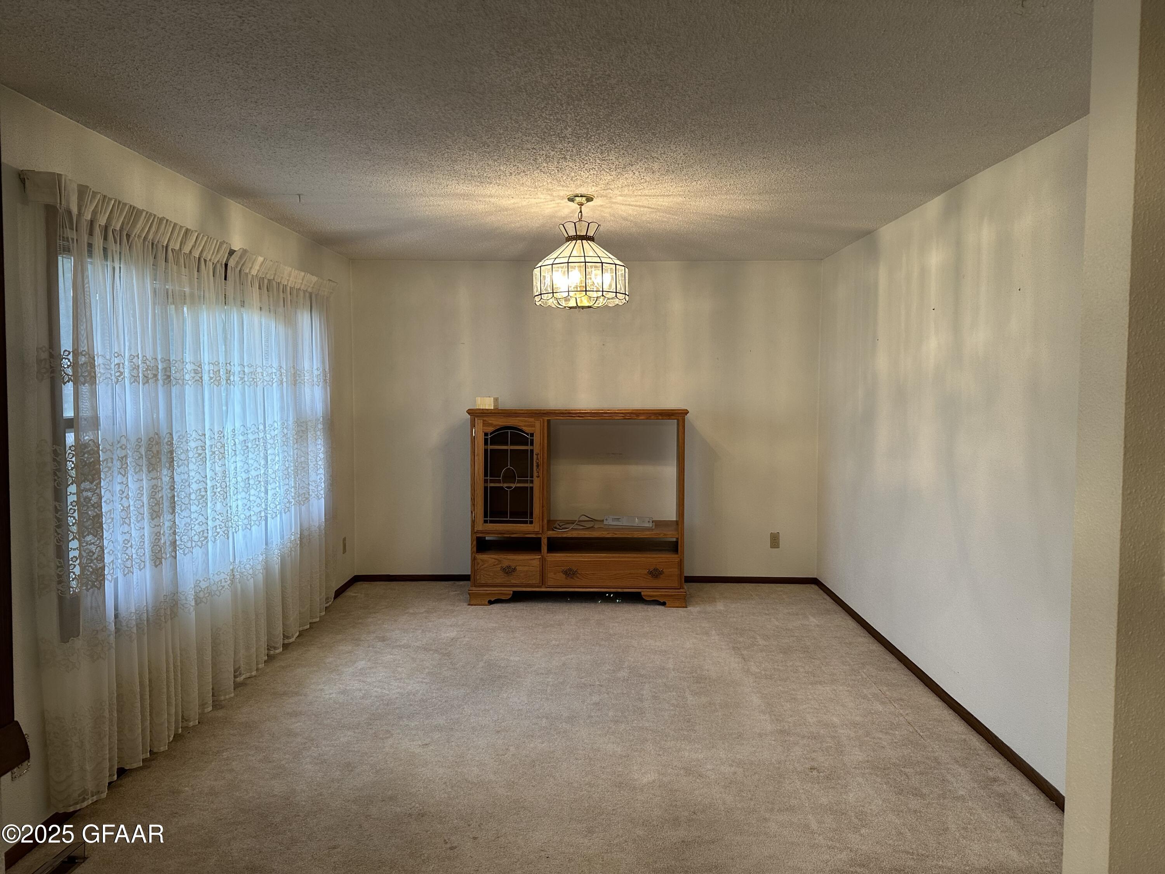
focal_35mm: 24
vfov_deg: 56.8
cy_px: 437
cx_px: 582
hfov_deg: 71.6
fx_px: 808
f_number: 1.78
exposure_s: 1/120
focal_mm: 6.86
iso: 160
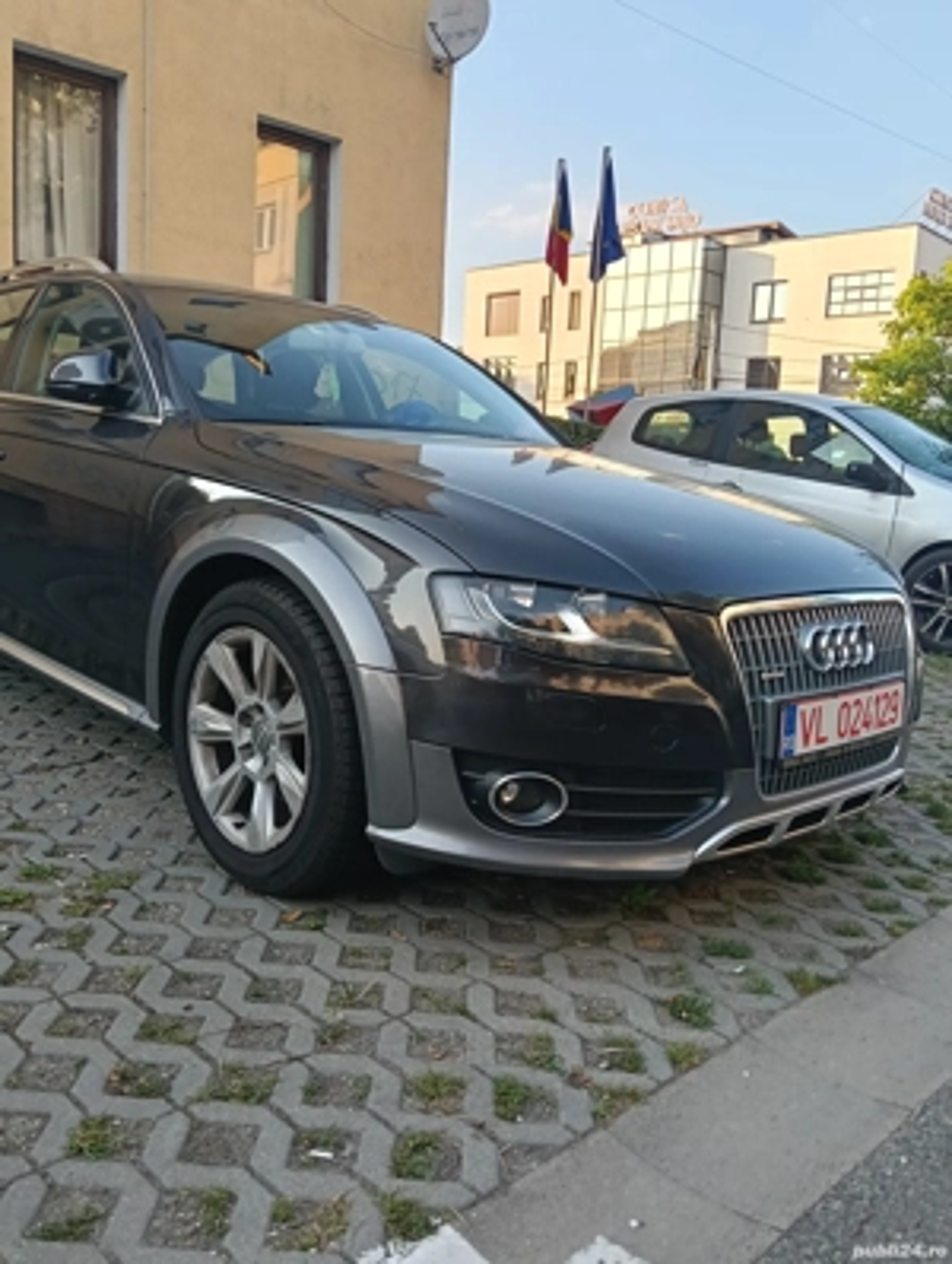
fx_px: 987
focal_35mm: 27
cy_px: 632
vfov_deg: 65.2
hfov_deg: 51.5
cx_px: 476
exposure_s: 1/100
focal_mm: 3.98
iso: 64
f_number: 1.8
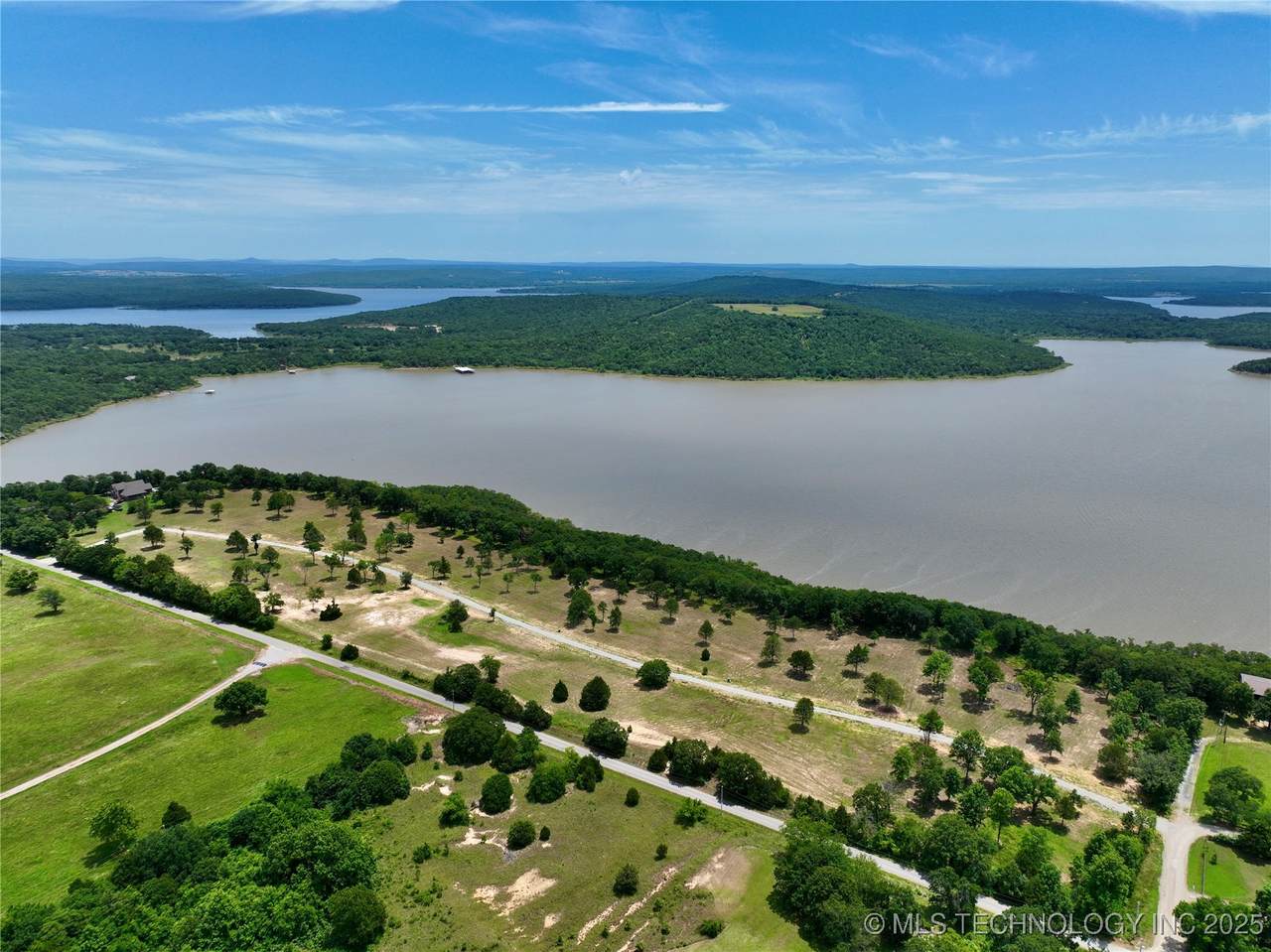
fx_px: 881
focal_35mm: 24
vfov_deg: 56.8
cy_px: 476
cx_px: 636
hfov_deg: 71.6
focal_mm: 12.29
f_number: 2.8
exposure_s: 1/2000
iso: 120
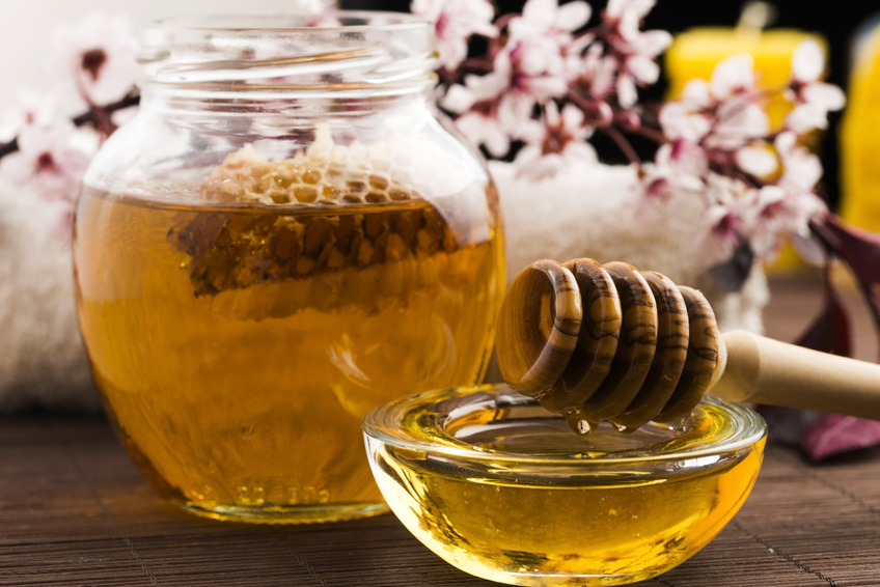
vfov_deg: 13.1
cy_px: 294
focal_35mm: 105
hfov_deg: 19.4
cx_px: 440
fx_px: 2567
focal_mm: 105
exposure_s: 1/30
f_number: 13
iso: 100
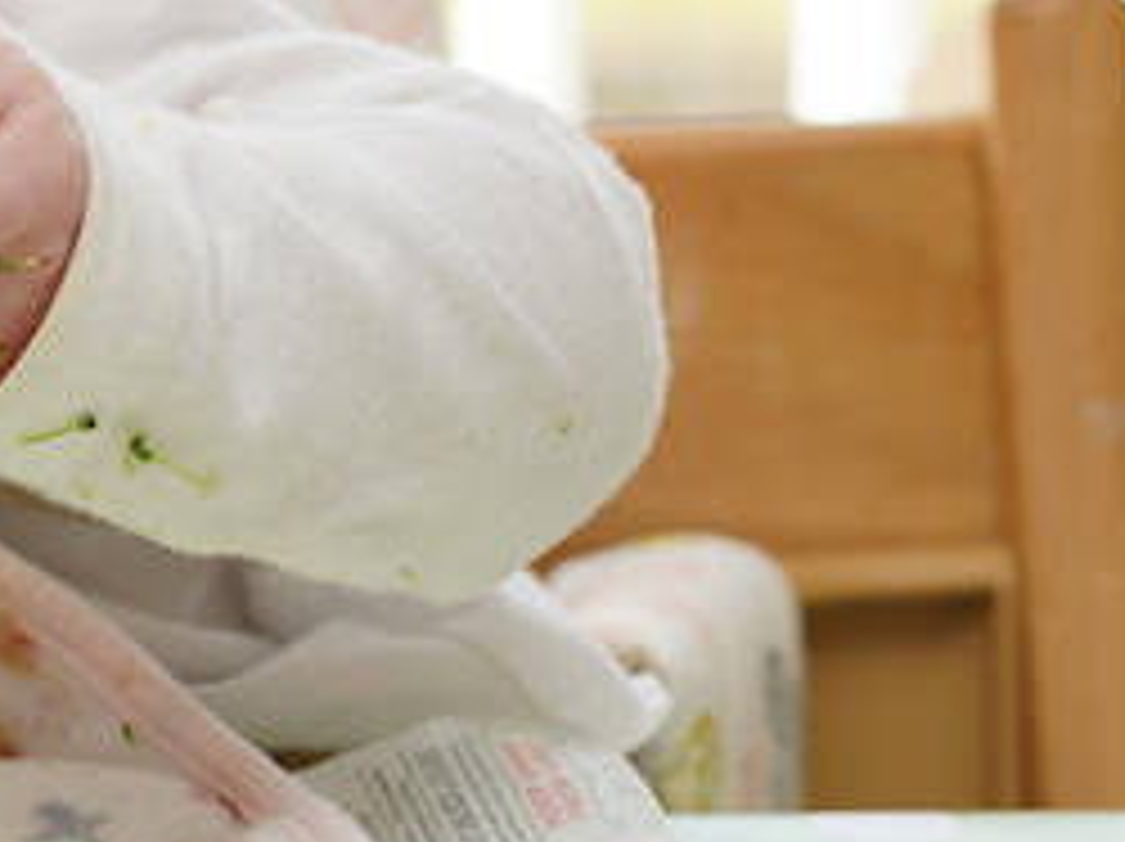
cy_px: -329
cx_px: -405
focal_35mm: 254
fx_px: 8247
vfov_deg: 5.8
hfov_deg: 7.7
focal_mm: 55
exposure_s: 1/160
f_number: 4
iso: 100
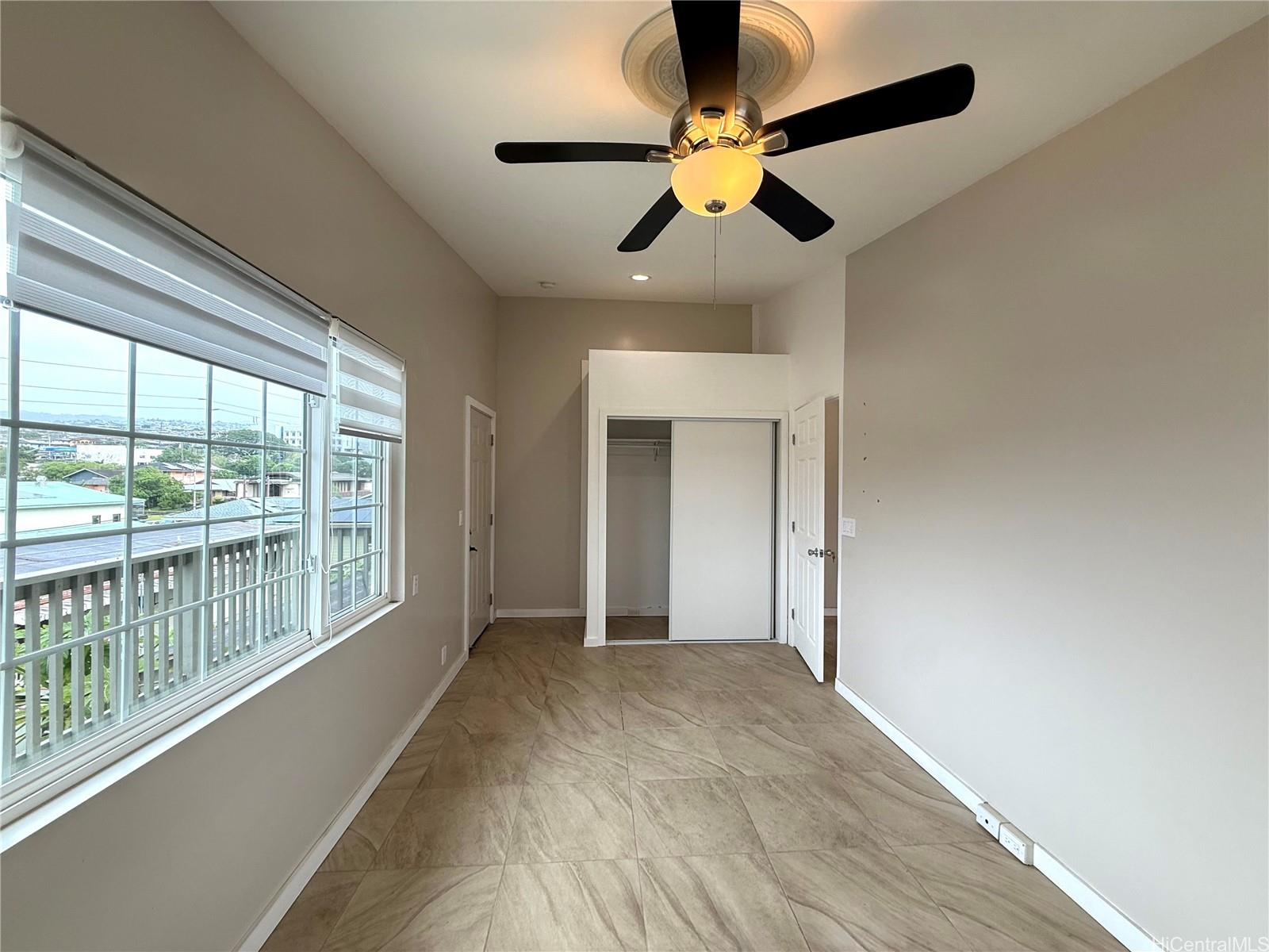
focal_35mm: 14
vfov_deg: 85.7
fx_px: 513
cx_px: 634
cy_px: 476
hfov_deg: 102.1
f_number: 2.2
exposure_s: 1/120
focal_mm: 2.22
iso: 64
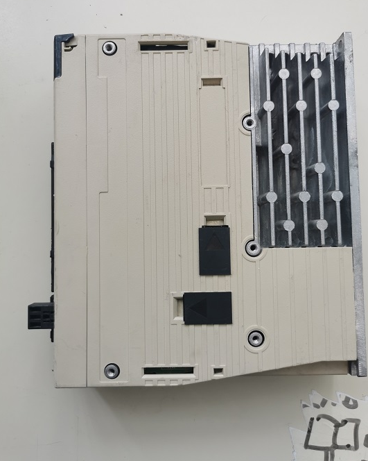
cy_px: 210
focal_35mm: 29
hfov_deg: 50.0
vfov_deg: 60.4
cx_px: 186
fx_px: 395
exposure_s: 1/113
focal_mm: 5.58
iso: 50
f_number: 1.8
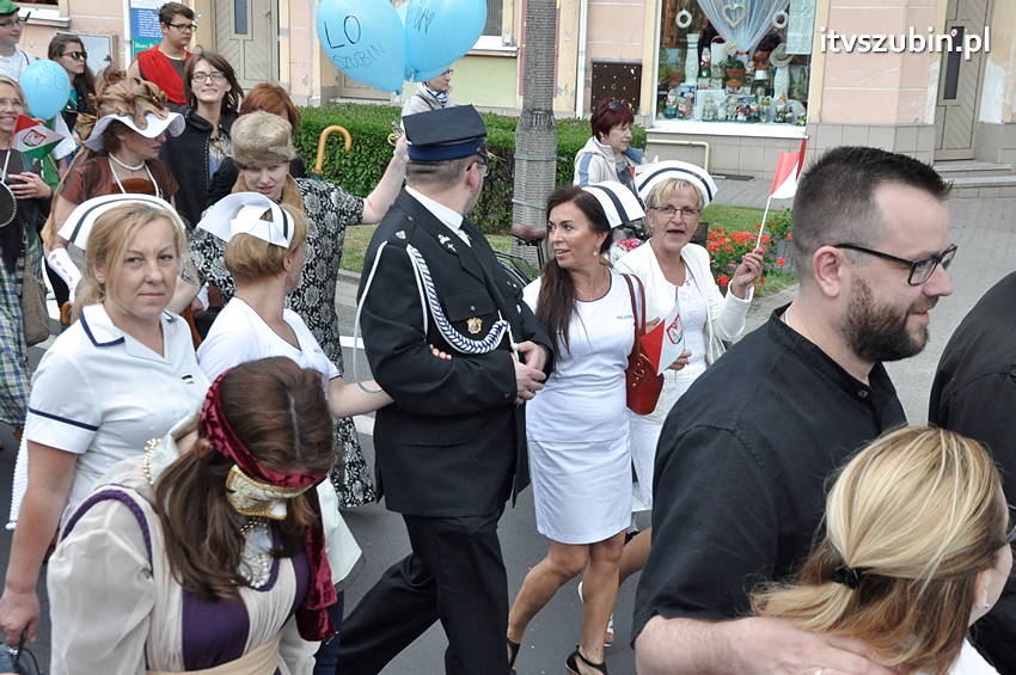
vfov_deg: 25.7
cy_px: 338
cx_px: 508
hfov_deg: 37.9
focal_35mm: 52
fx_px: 1480
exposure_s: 1/800
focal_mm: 35
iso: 1250
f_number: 11
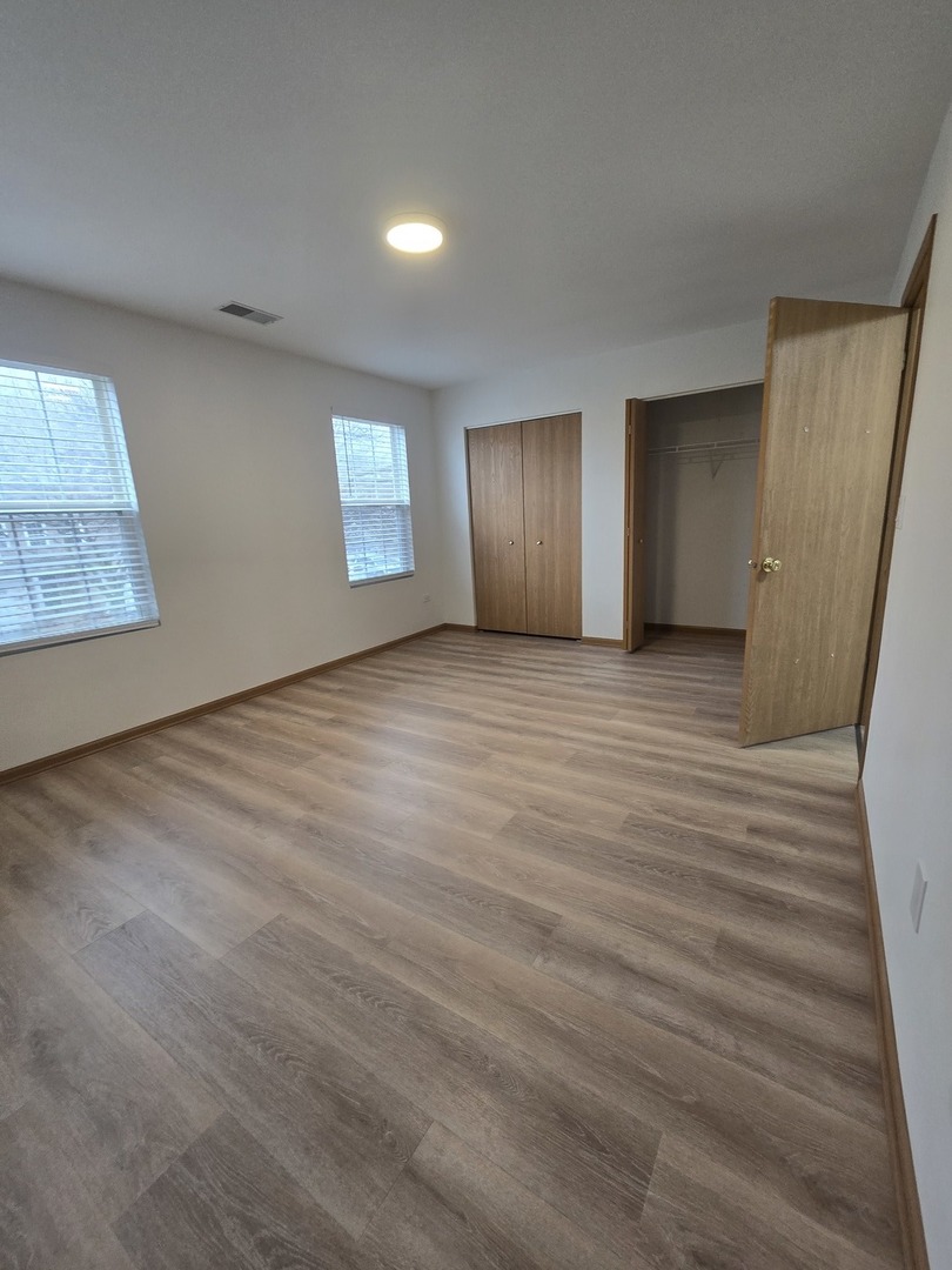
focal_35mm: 13
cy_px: 635
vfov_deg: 106.2
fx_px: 477
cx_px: 476
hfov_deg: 89.9
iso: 160
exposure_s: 1/60
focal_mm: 2.2
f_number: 2.2
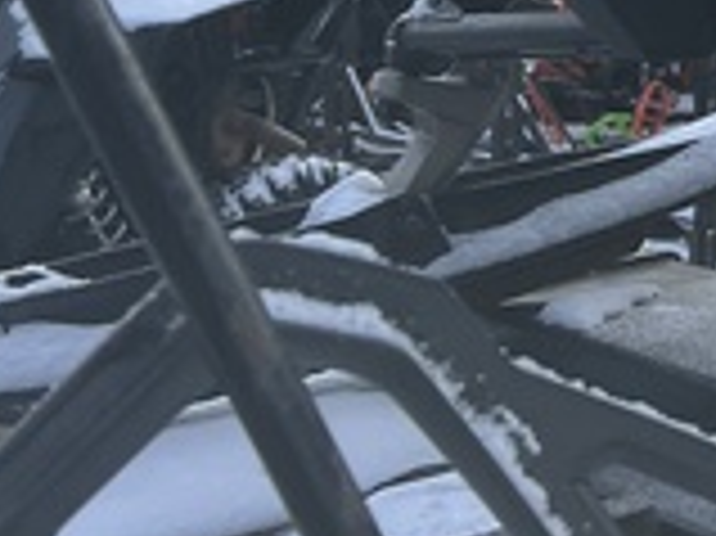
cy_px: -484
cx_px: 1306
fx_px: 2542
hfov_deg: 14.1
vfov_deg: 11.1
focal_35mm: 123
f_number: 1.5
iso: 50
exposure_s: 1/2571
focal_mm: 5.7
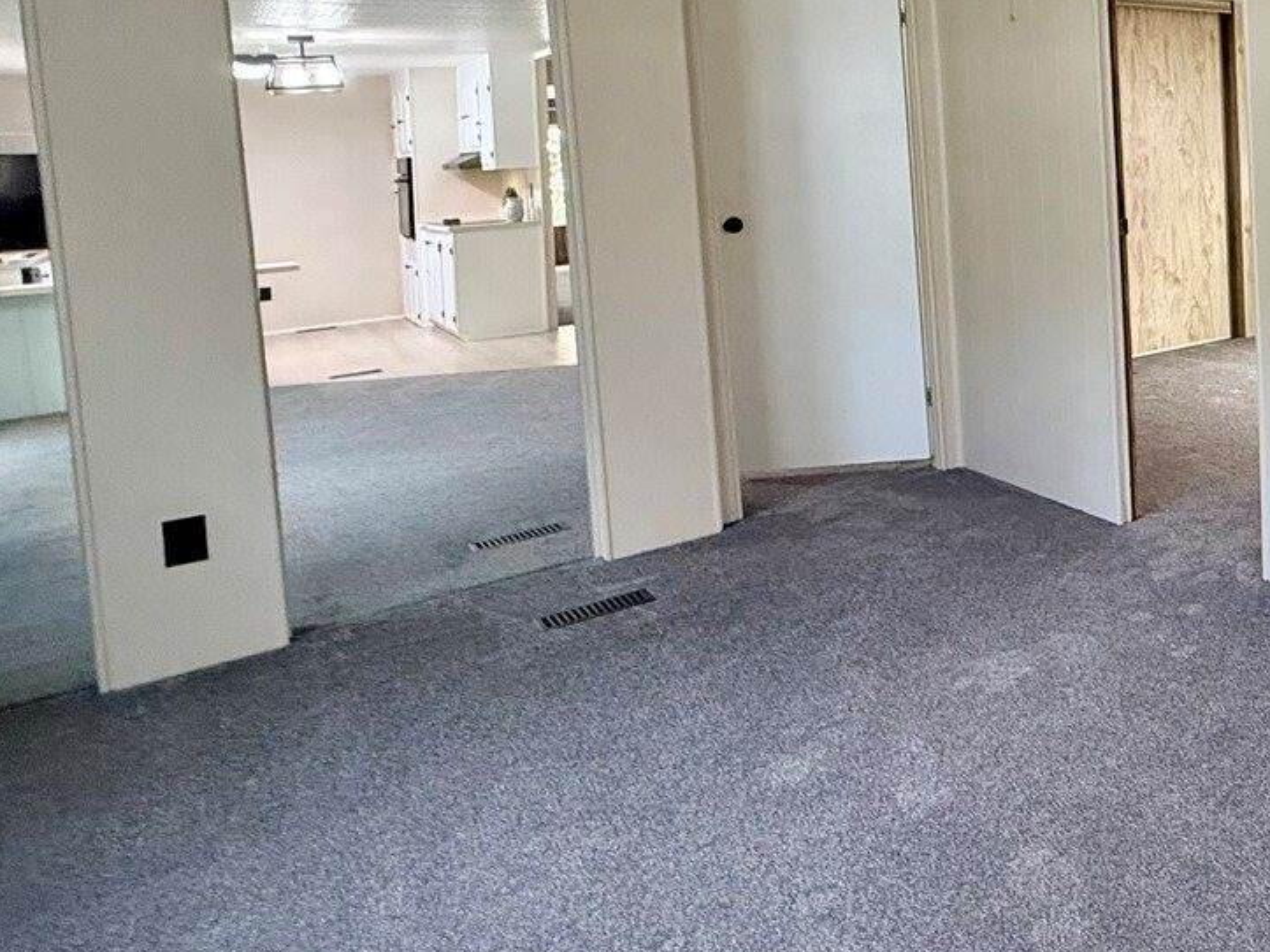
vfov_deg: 43.4
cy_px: 197
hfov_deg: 45.2
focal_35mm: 31
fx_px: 1137
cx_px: 1372
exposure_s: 1/120
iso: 400
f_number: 2.2
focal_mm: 2.22
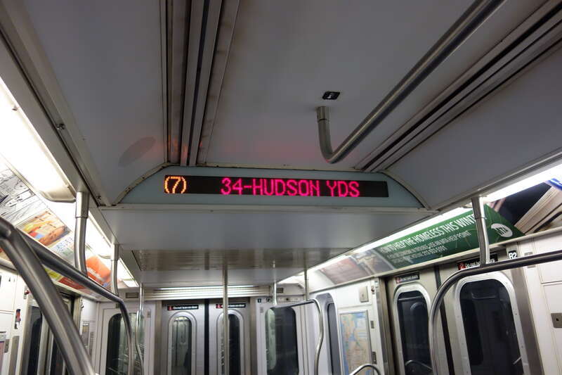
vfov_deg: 46.4
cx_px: 281
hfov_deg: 65.5
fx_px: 437
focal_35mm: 28
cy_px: 188
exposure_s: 1/250
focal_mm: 10.4
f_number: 1.8
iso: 800
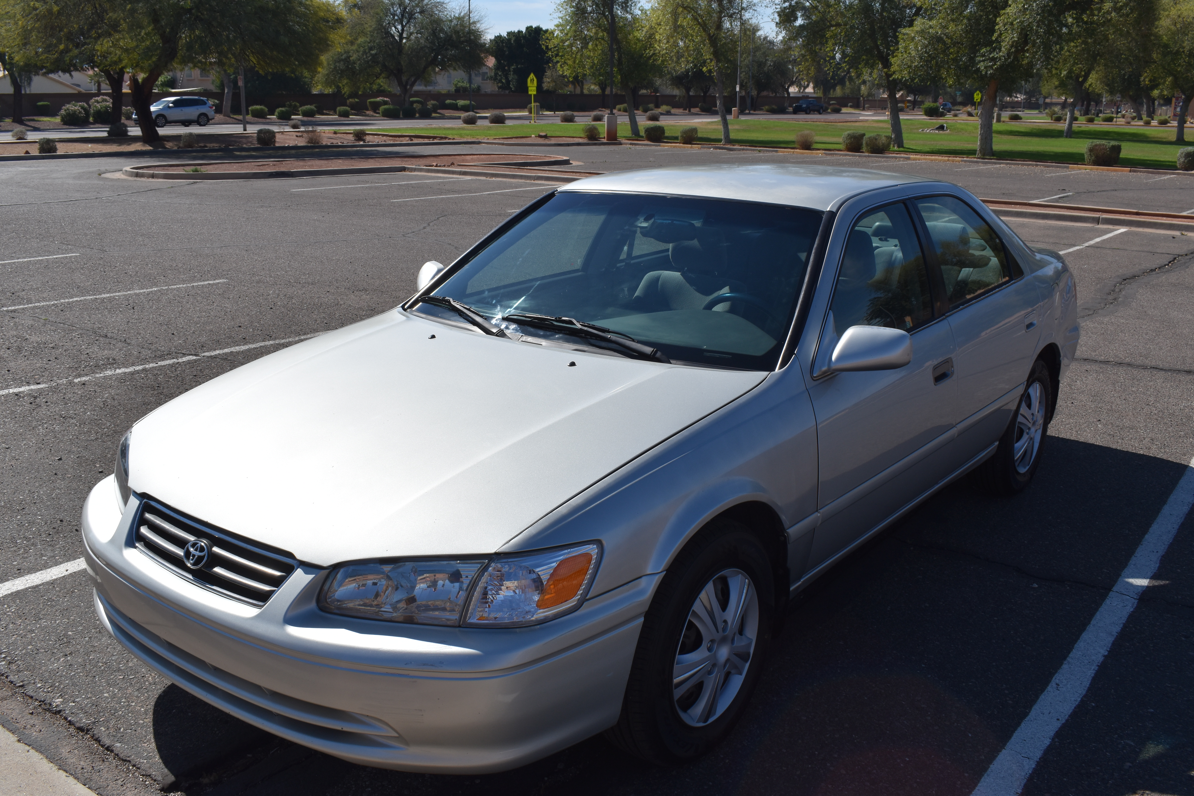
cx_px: 597
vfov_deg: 40.0
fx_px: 1094
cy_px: 398
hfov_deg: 57.2
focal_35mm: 33
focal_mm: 22
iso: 200
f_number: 13
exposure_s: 1/640
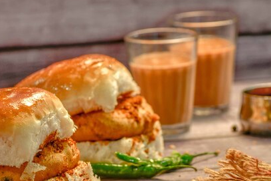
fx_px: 2025
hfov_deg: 7.7
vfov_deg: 5.1
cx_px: 106
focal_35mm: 269
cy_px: 124
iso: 100
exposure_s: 1.3
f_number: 7.1
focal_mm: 122
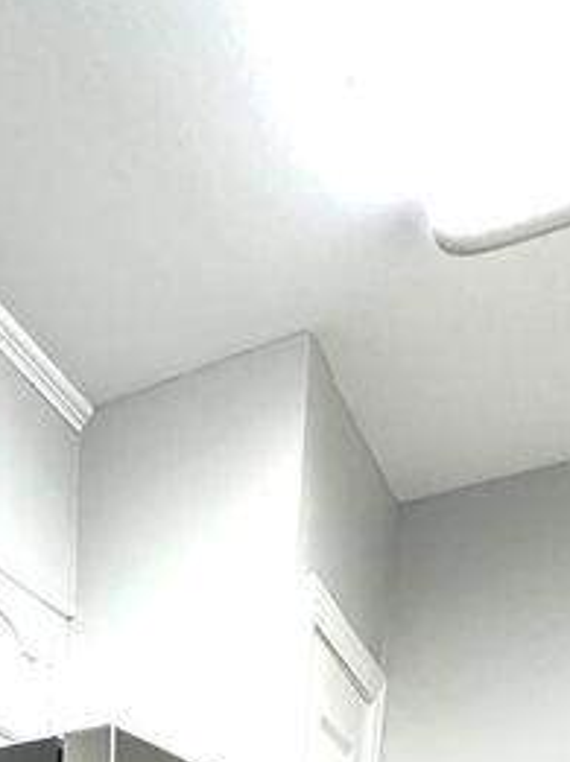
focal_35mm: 55
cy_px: 1384
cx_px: -172
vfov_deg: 21.6
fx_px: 1211
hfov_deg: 23.4
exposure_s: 1/120
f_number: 2.2
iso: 320
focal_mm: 2.22
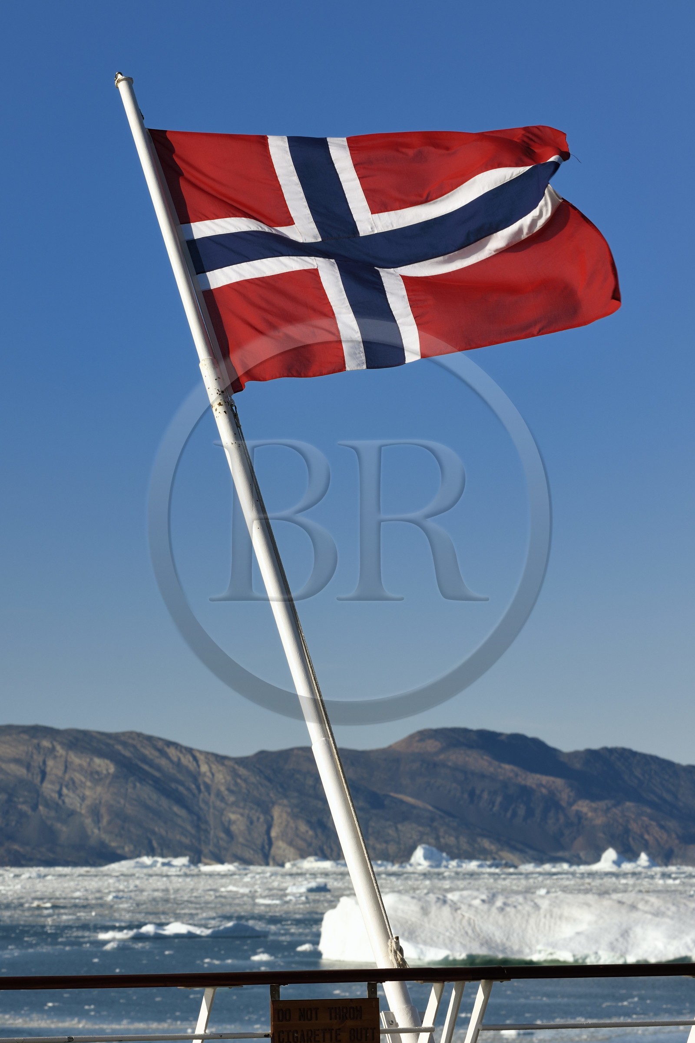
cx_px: 348
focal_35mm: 155
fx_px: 4487
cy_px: 522
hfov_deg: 8.9
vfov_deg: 13.2
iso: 200
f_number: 13
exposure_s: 1/400
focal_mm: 155
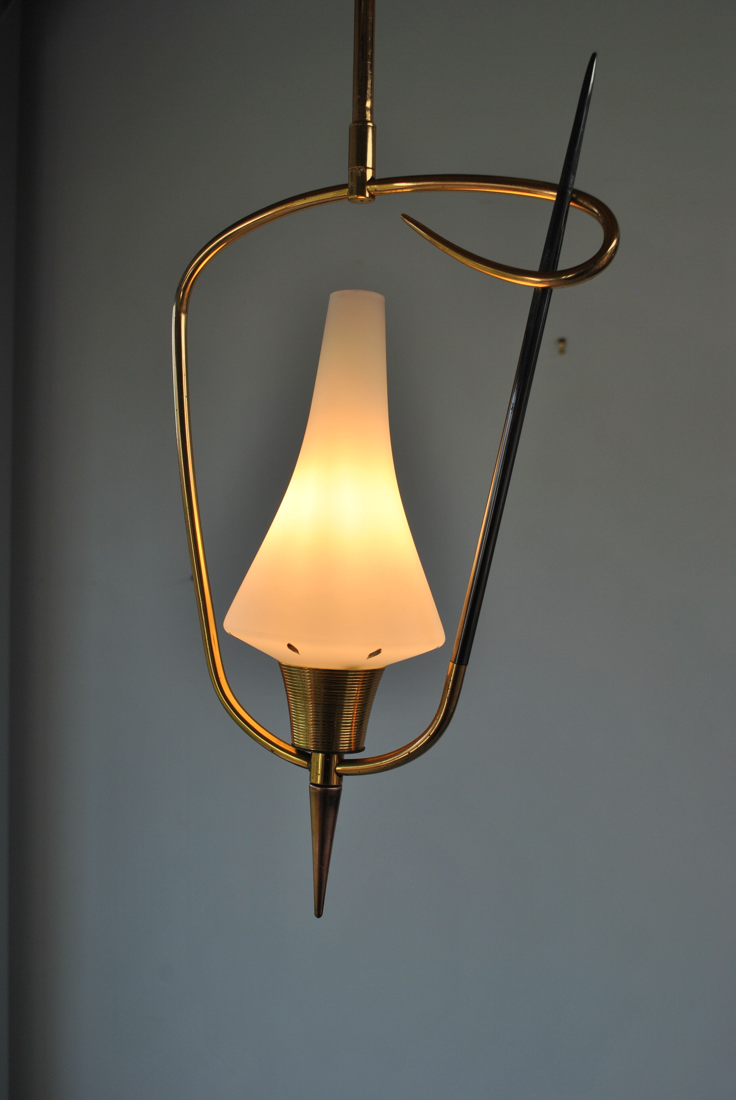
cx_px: 368
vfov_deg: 53.1
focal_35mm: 36
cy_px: 550
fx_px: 1101
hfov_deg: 37.0
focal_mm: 24
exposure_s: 1/160
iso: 100
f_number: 6.3
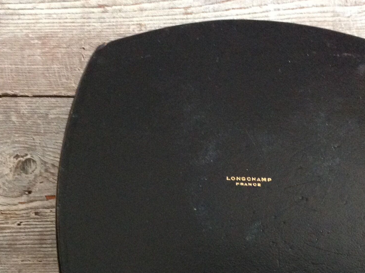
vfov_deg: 23.9
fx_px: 642
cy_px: 175
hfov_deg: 31.5
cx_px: 233
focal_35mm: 61
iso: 500
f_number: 2.4
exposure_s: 1/15
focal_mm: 4.28
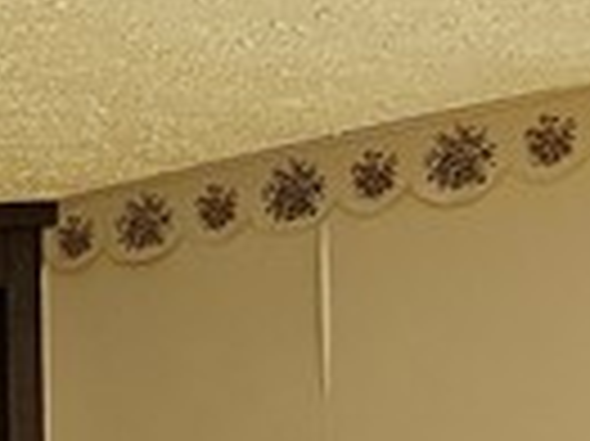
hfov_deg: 10.2
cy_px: 594
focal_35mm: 180
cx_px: -563
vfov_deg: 8.1
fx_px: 3065
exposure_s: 1/24
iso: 1000
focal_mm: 5.4
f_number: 1.8
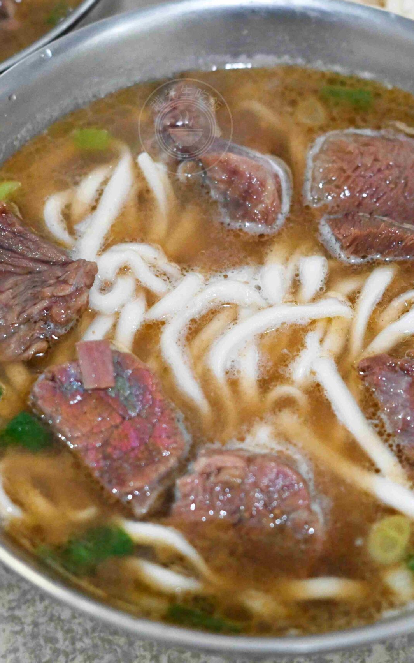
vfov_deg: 18.1
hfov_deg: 11.4
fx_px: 2076
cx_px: 292
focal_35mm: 115
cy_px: 331
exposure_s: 1/200
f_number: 2.8
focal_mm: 50
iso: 2000
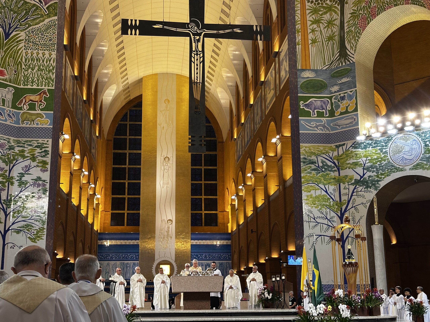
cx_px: 215
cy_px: 161
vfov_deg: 30.3
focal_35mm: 48
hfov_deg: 39.7
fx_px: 596
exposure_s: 1/60
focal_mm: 6.86
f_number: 1.78
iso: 200
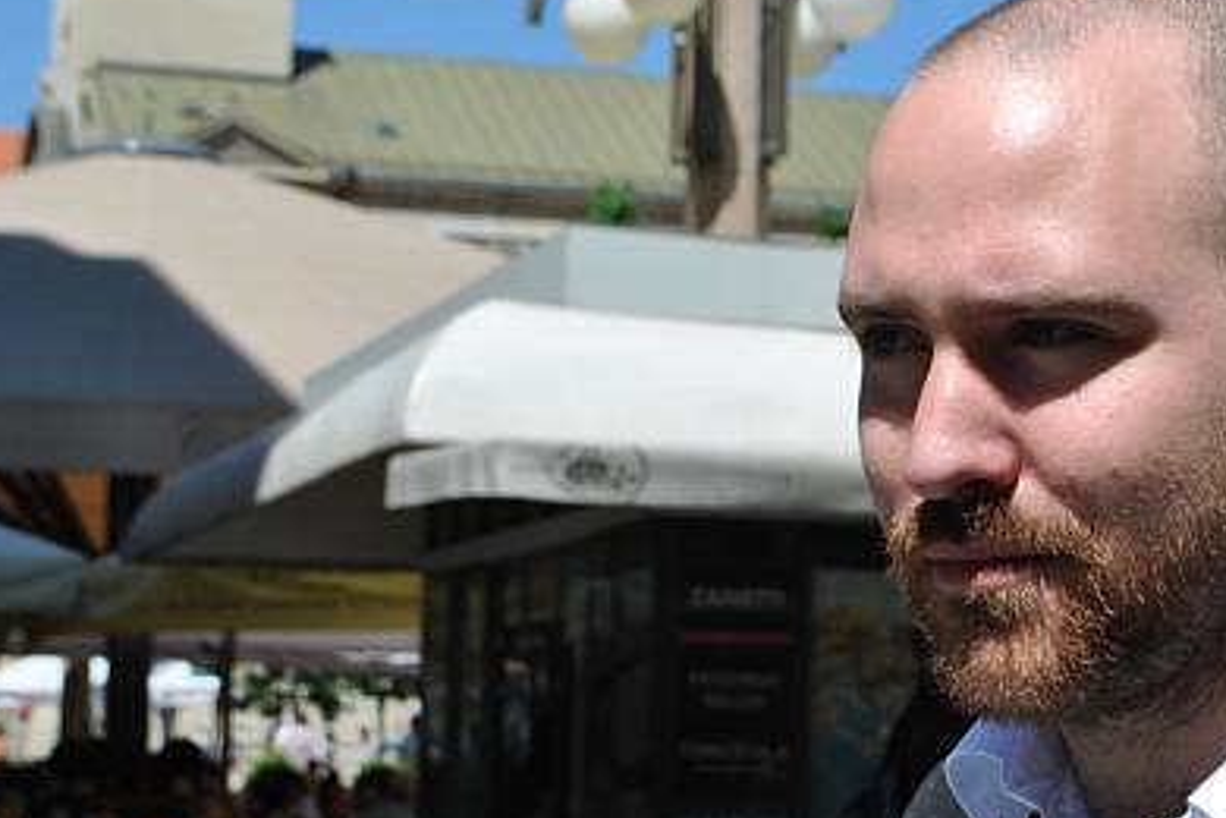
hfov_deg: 22.4
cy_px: 332
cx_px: 953
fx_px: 3065
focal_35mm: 90
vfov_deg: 15.2
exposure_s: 1/250
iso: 100
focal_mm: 36
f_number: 8
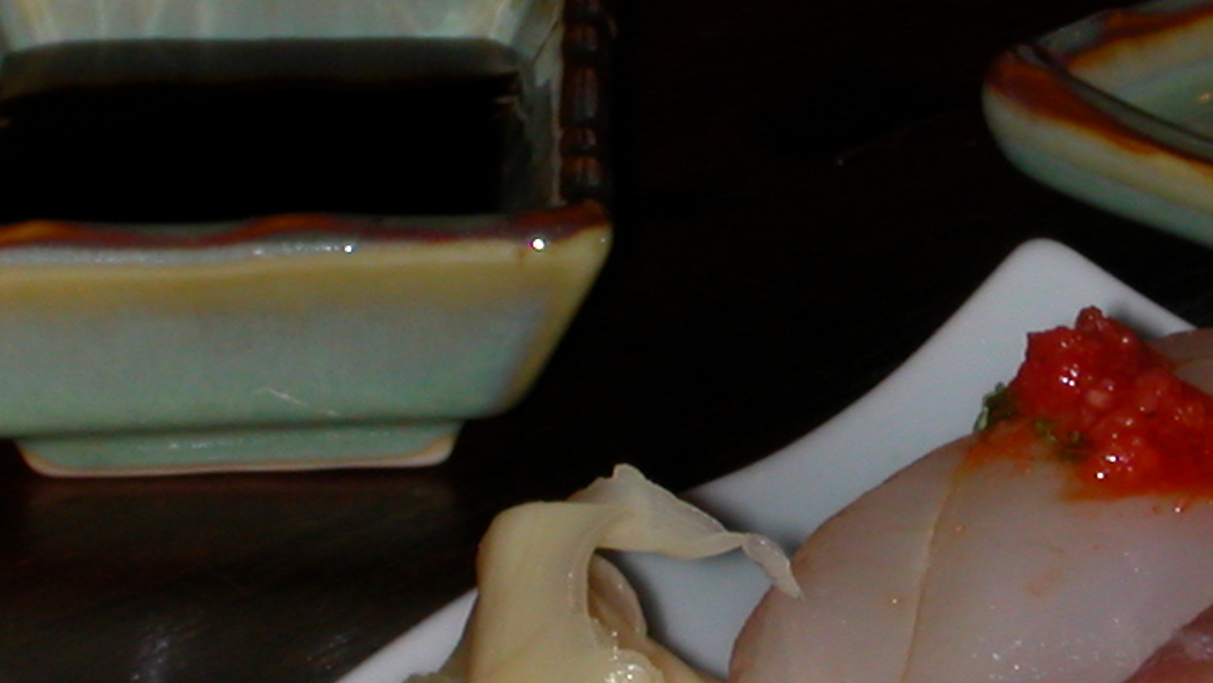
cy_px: 421
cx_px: 1133
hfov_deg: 9.4
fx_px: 7367
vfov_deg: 5.3
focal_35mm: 229
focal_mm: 14.9
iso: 100
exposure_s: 1/59.9
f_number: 7.6
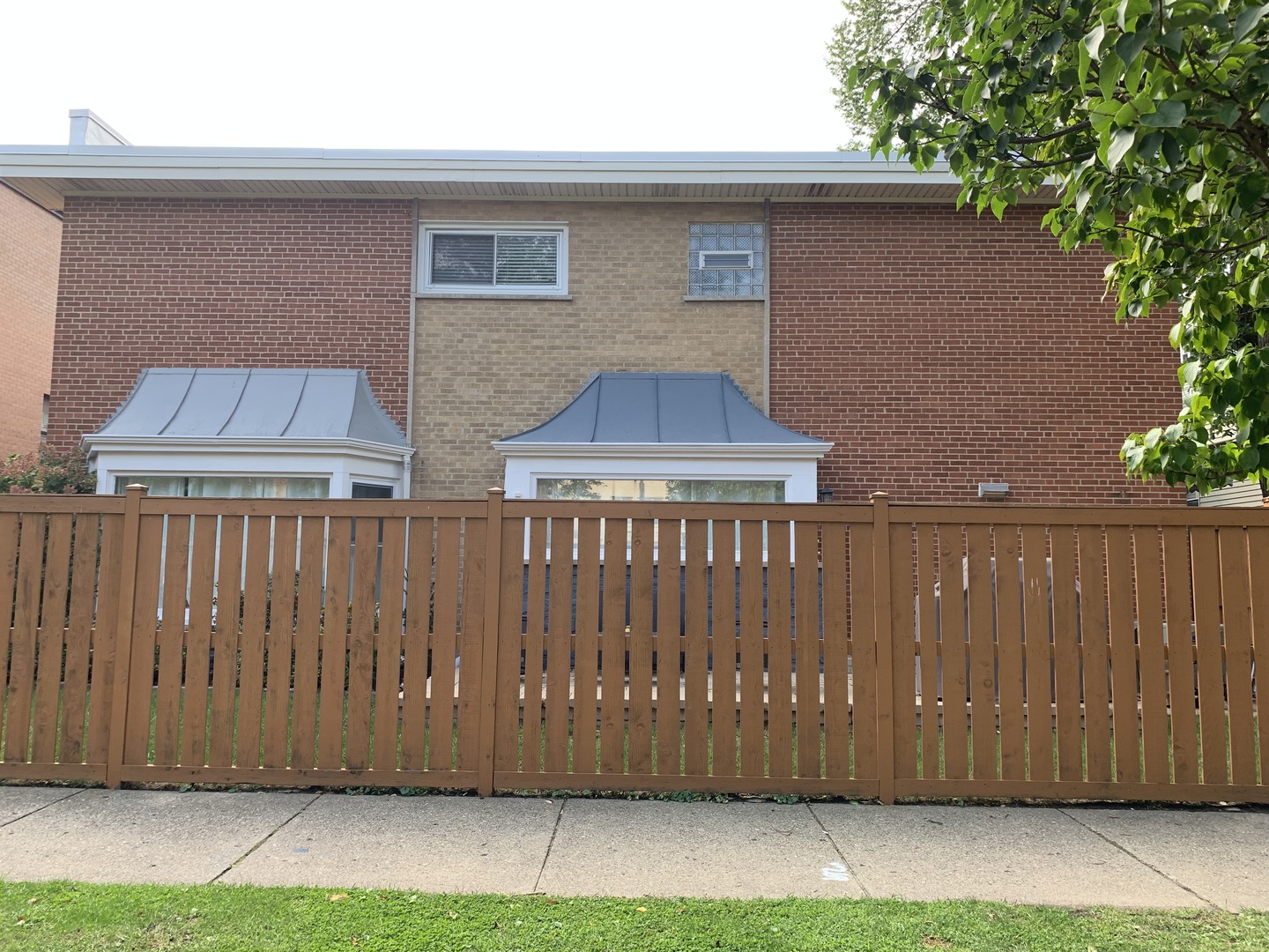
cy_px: 476
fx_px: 953
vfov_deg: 53.1
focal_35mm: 26
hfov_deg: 67.3
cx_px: 634
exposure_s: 1/310
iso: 25
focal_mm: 4.25
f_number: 1.8
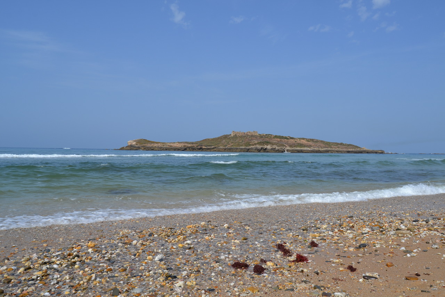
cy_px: 148
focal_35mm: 27
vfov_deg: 48.0
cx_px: 222
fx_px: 334
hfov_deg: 67.4
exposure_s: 1/320
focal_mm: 18
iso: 100
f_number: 9
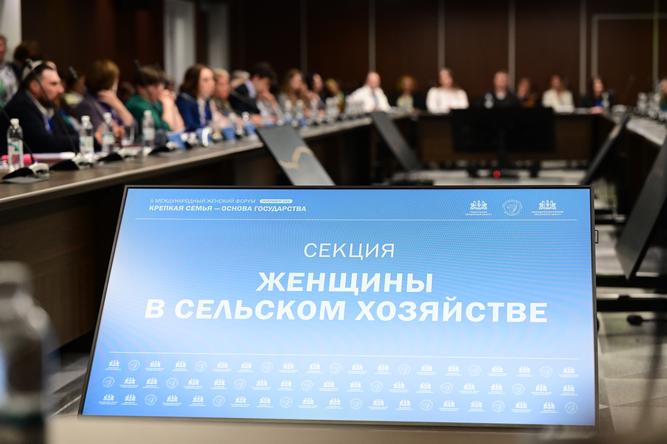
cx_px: 334
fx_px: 1463
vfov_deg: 17.3
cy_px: 222
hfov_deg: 25.7
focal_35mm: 79
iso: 3200
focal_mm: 79
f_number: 3.5
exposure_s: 1/640
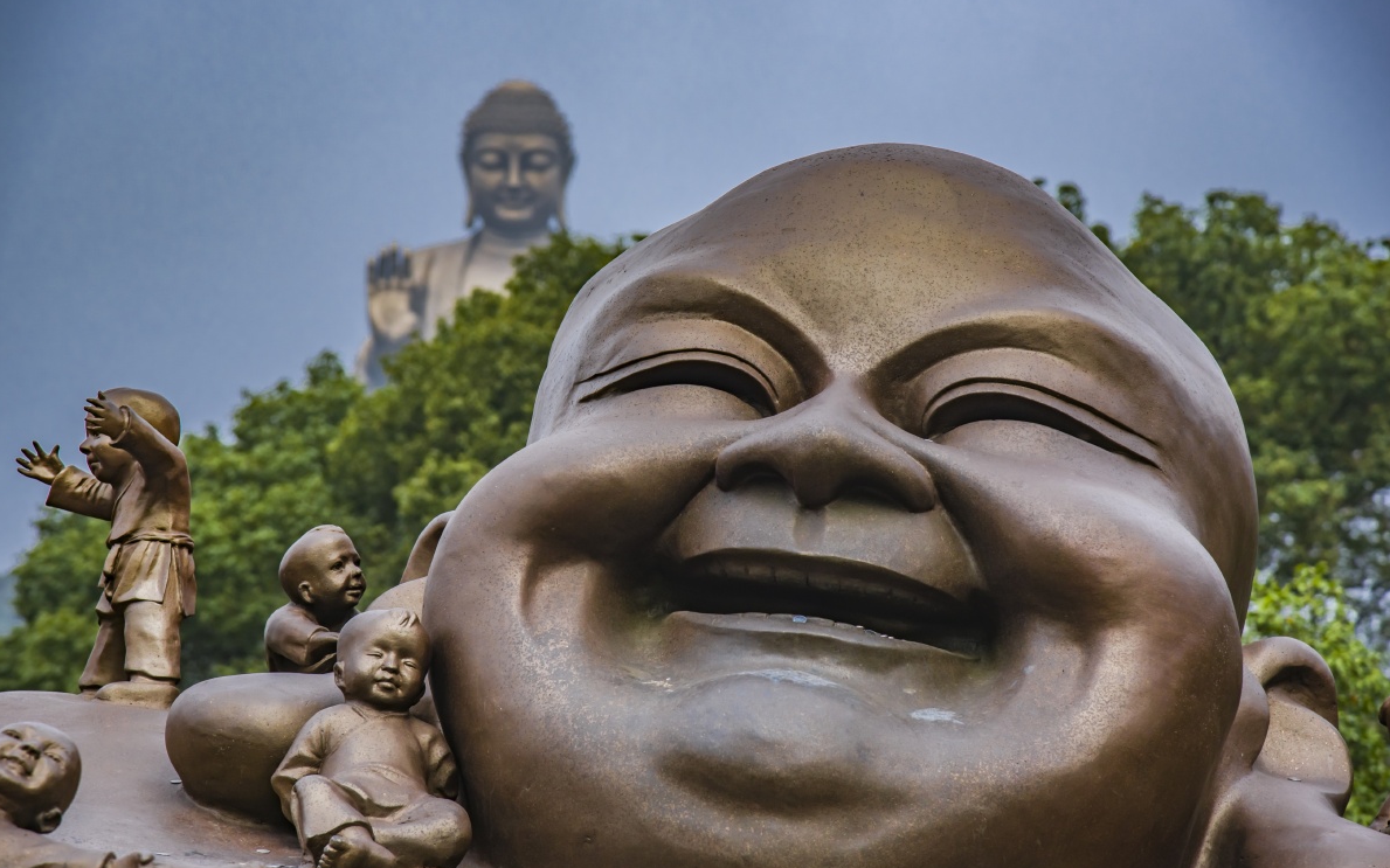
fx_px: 4091
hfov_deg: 19.3
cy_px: 416
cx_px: 690
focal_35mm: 108
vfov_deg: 12.1
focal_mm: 105
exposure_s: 1/1000
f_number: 6.3
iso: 200
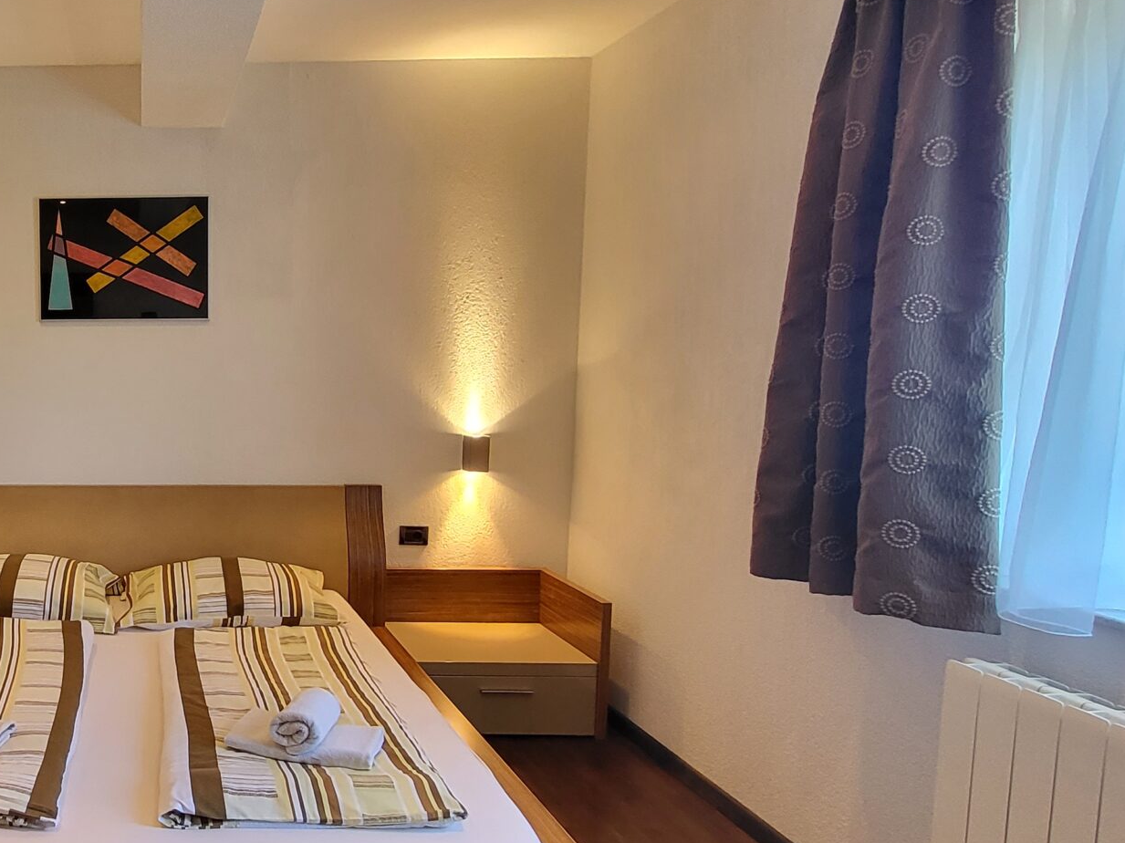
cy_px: 424
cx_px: 134
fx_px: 877
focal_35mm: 27
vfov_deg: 51.3
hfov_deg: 57.2
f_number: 2.2
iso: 200
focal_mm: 1.74
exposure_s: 1/50
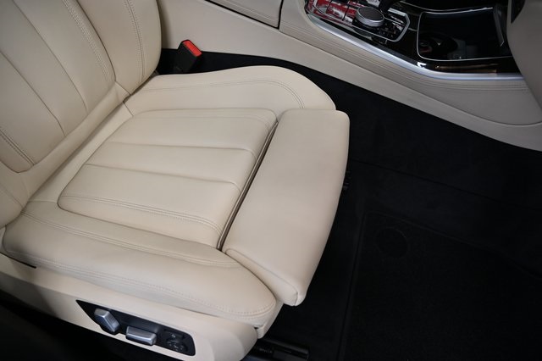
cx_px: 271
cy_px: 180
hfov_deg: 73.8
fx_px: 361
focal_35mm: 24
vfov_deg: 53.1
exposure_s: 1/125
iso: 400
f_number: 4
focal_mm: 24
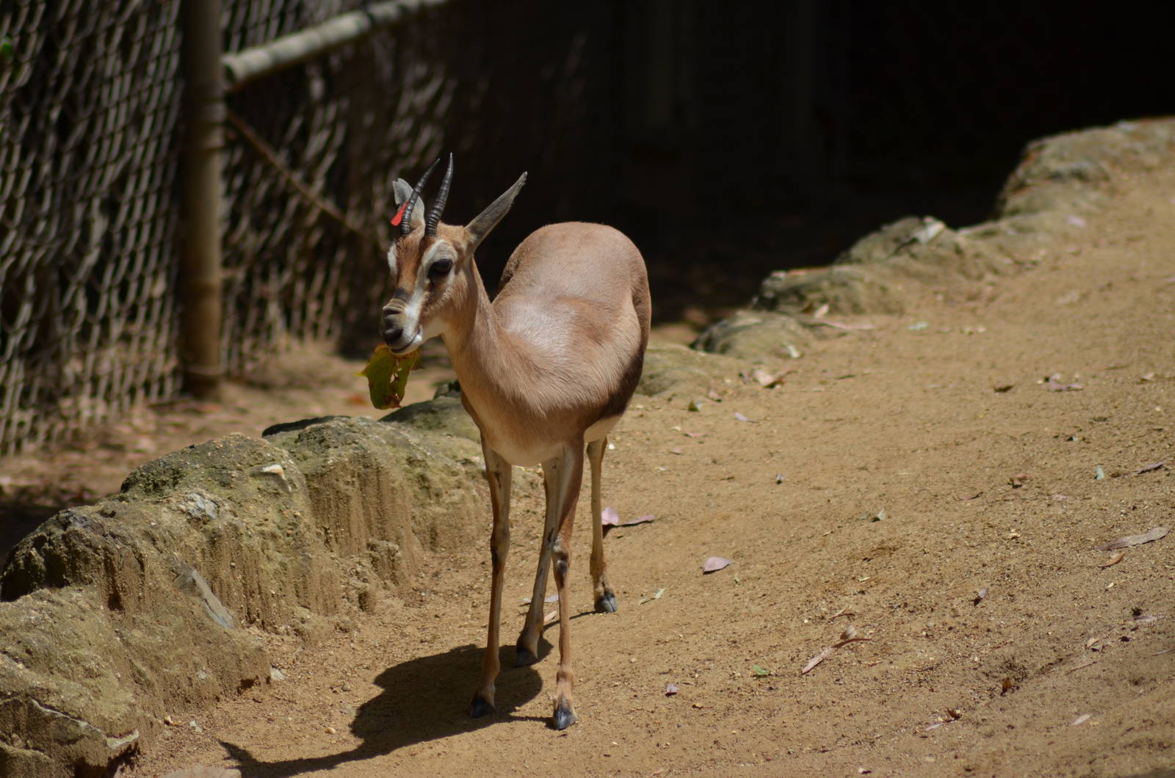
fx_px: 14658
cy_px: 389
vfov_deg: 3.0
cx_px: 588
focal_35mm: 450
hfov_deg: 4.6
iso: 320
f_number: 5.6
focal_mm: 300
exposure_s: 1/2000
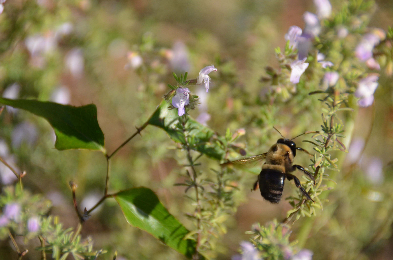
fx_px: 5153
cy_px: 129
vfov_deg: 2.9
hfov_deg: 4.4
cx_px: 205
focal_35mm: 473
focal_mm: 300
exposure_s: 1/1250
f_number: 5.6
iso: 400
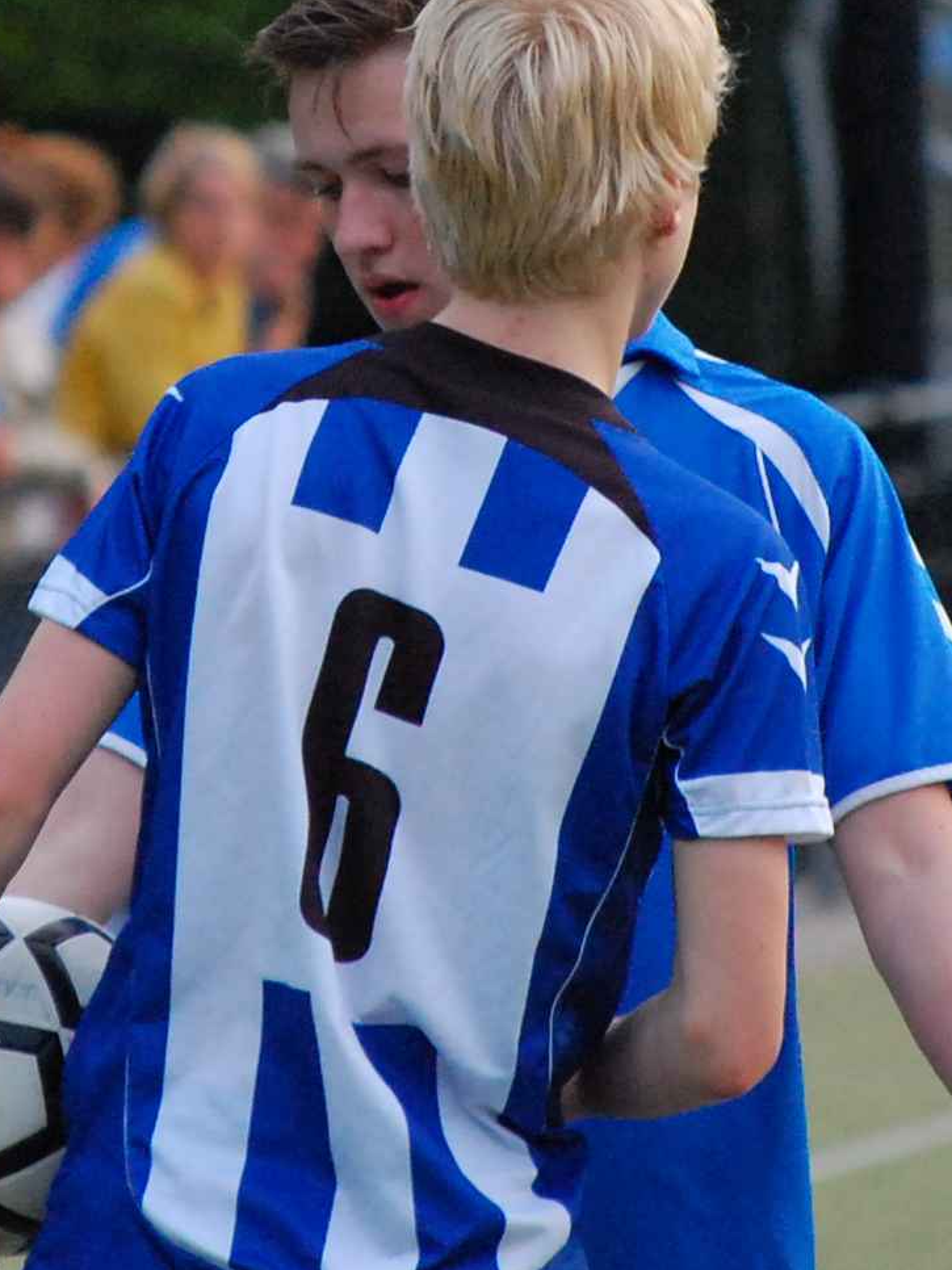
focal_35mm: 449
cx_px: 218
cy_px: 621
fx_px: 16465
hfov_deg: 3.3
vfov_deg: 4.4
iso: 1600
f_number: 5.3
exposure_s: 1/400
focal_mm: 165
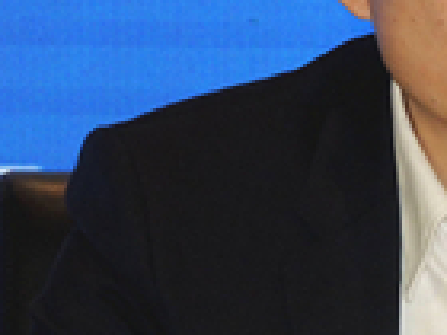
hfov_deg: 4.4
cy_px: 105
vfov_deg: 3.3
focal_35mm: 451
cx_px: 469
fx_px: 5824
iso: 400
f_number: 3.5
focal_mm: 22.1
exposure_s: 1/125
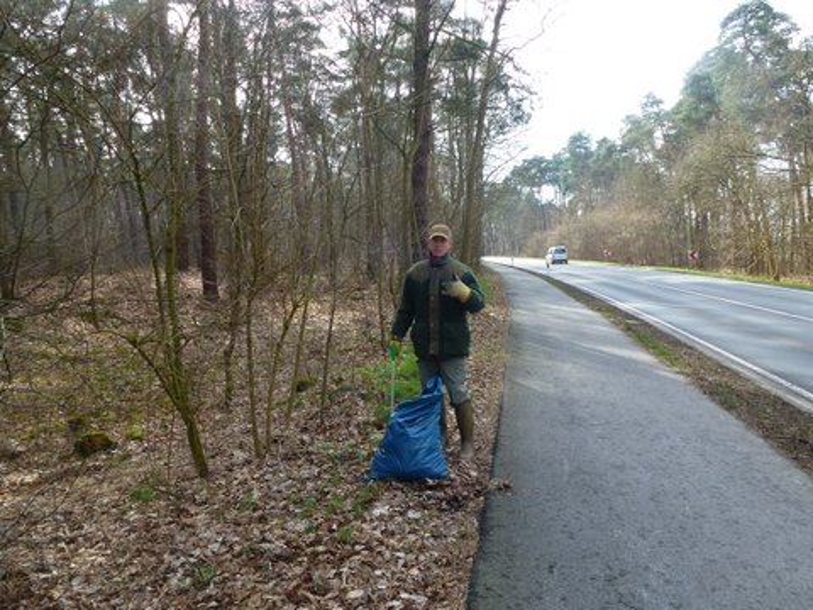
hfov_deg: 71.6
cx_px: 406
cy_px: 305
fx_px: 564
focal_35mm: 24
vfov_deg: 56.8
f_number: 3.5
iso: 100
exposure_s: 1/125
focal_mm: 4.3
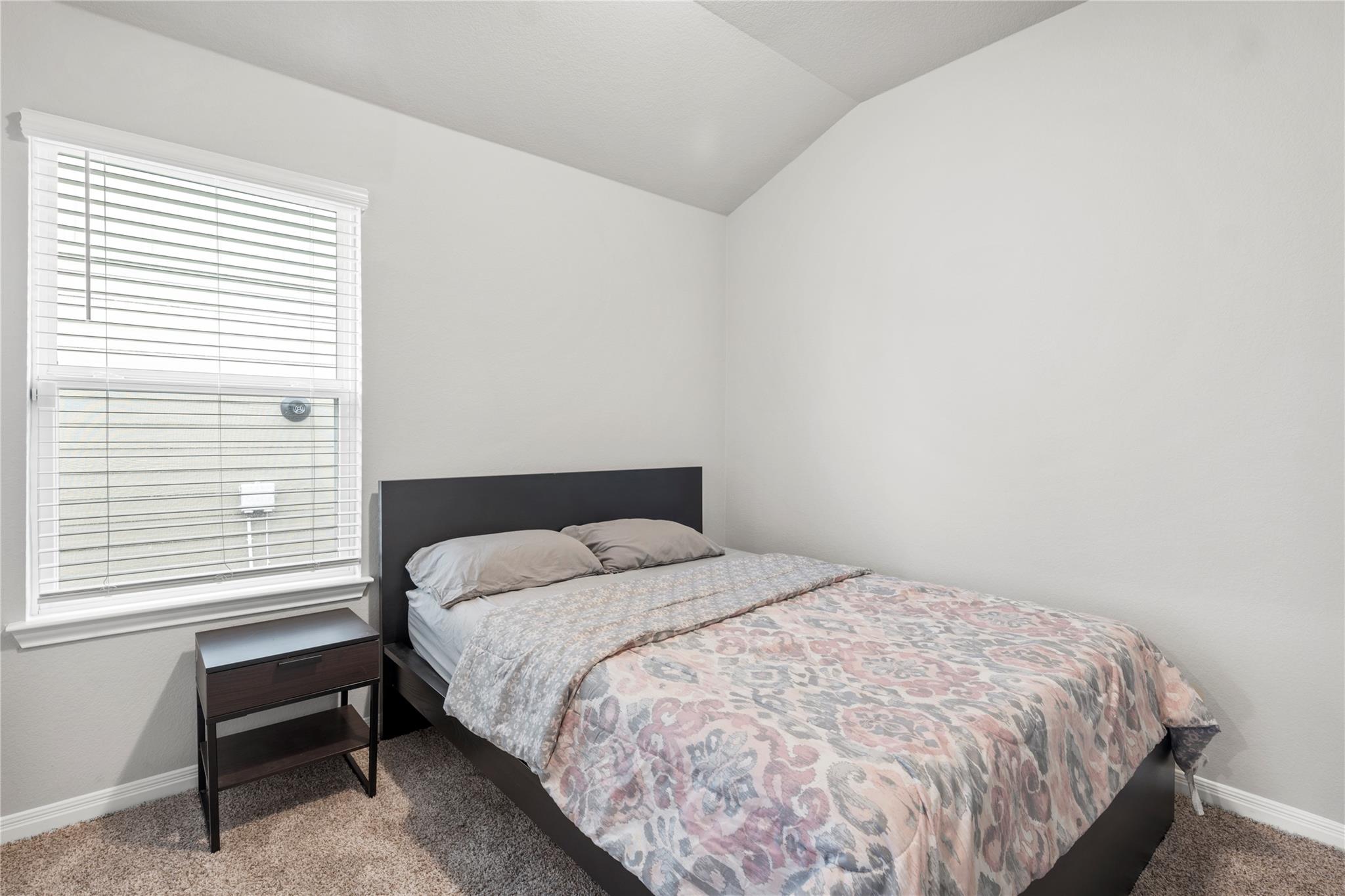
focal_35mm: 16
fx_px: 598
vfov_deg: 73.7
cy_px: 448
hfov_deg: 96.7
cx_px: 672
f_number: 8
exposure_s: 2
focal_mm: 16
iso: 100
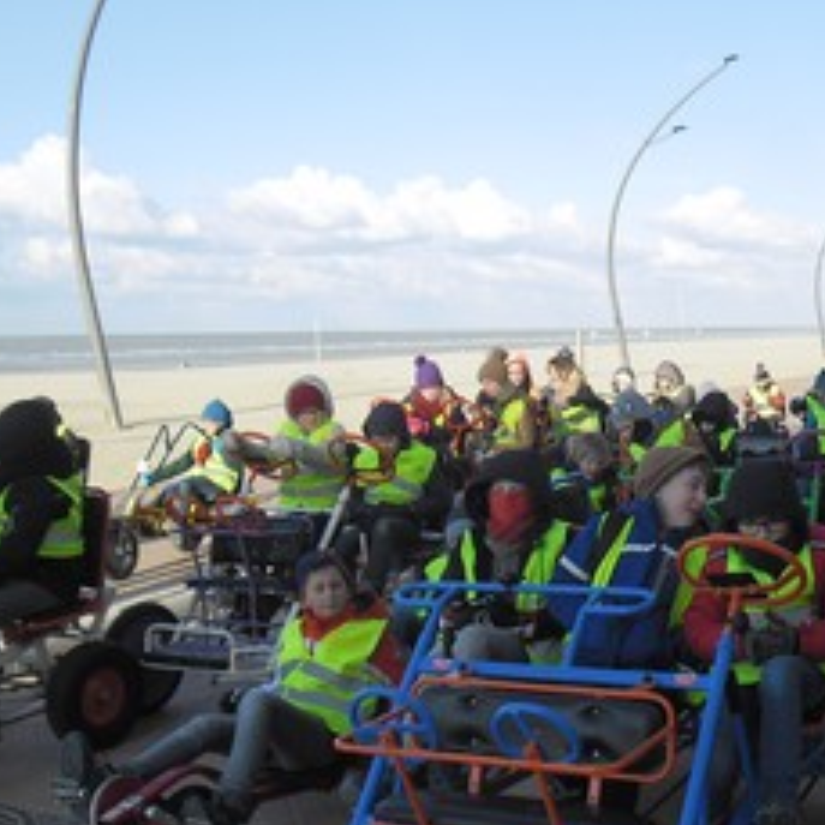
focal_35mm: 47
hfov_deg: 35.1
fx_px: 1267
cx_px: 638
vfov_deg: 35.7
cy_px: 544
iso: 80
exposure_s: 1/534
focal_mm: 4.9
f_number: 3.5
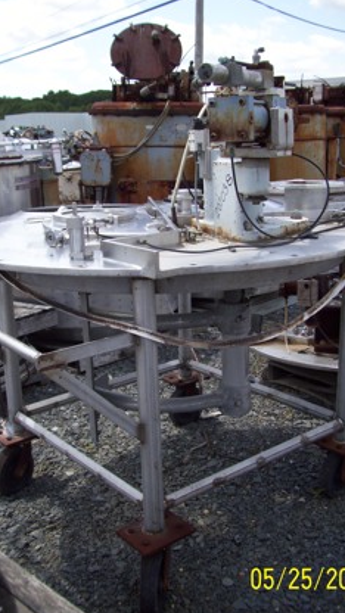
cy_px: 307
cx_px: 187
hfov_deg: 31.2
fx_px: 618
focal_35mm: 38
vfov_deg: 52.8
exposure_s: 1/500
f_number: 2.9
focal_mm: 5.7
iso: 80
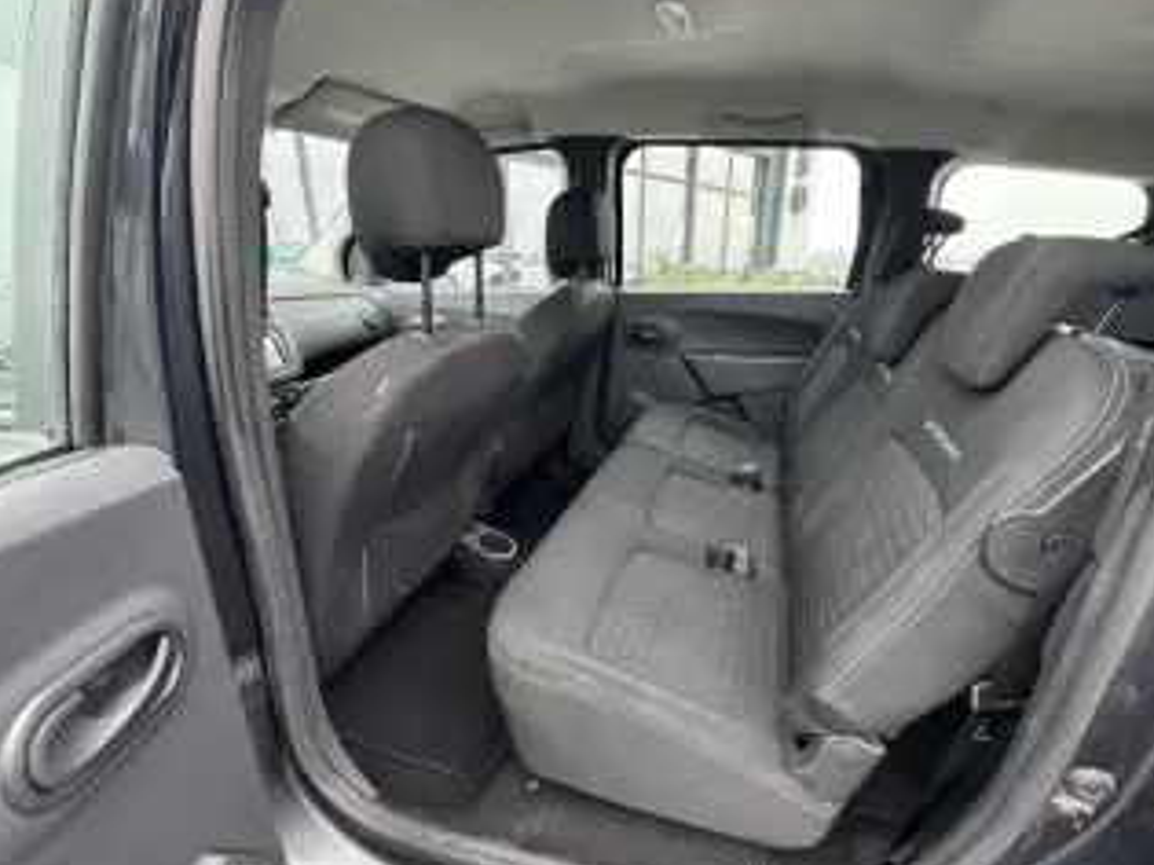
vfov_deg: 78.0
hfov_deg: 94.1
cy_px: 447
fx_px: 533
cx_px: 641
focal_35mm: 16
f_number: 2.2
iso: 320
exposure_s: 1/89
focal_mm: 2.22
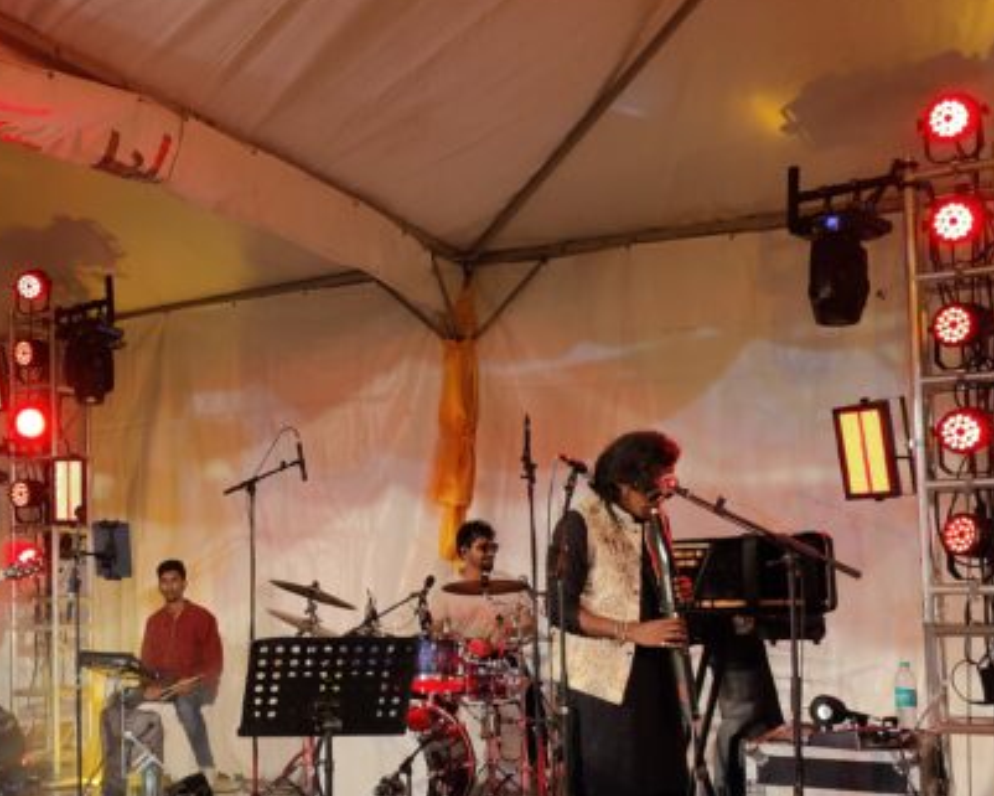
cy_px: 501
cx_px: 201
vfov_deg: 34.7
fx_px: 1265
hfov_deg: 41.1
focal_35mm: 43
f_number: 1.8
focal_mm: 6.06
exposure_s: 1/100
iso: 320
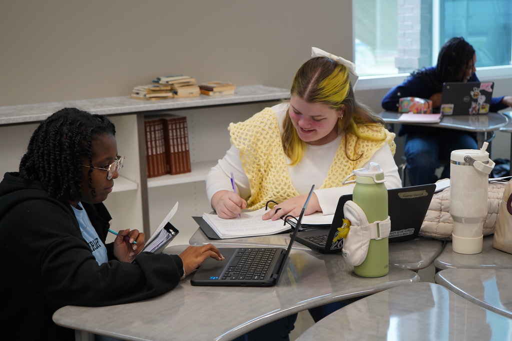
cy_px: 170
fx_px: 853
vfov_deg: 22.6
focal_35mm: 60
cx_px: 256
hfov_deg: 33.4
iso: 1250
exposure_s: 1/160
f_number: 5
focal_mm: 60
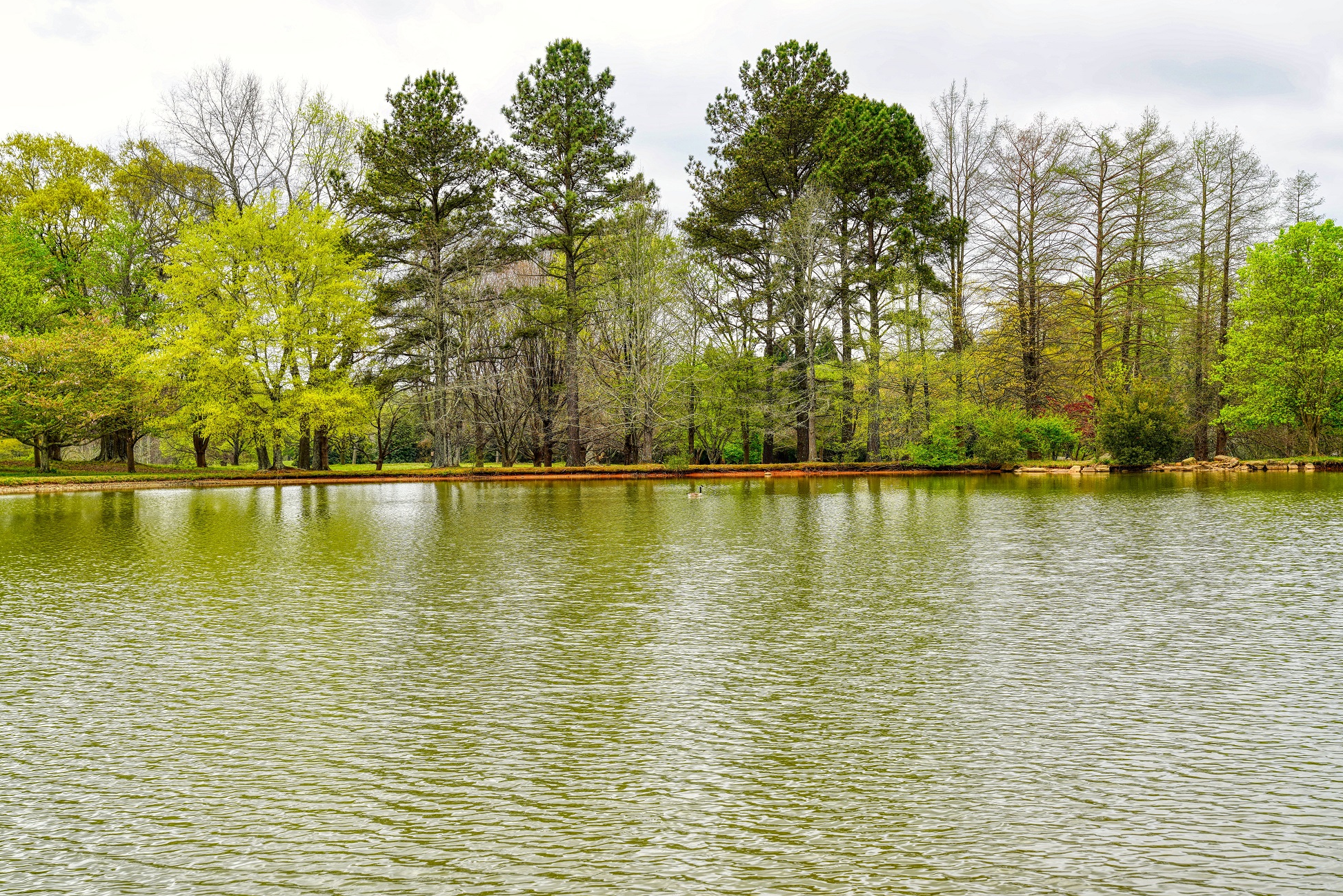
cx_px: 684
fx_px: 1855
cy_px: 439
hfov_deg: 39.8
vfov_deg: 27.2
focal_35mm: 50
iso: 100
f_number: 8
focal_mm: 48.7
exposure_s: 1/125
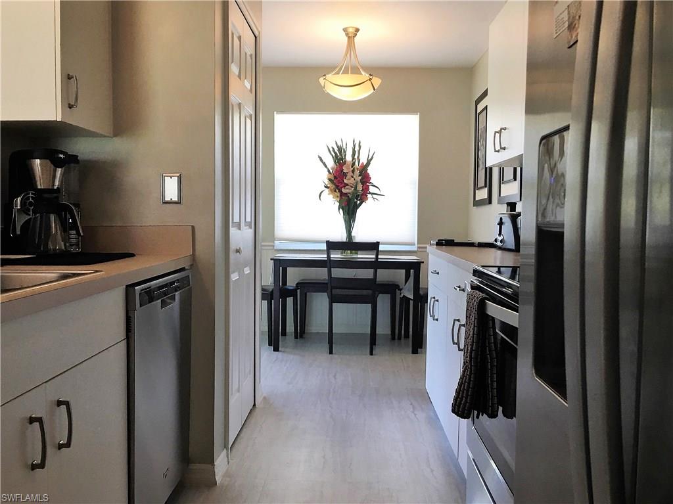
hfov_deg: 61.7
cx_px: 336
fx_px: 564
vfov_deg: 48.2
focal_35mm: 29
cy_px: 252
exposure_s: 1/30
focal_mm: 4.15
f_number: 2.2
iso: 32
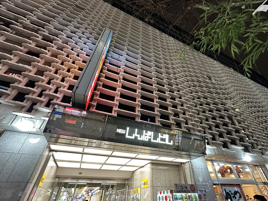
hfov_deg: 94.2
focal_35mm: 16
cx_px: 148
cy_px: 105
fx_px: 124
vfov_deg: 78.1
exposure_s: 1/50
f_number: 2.2
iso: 400
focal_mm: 2.22
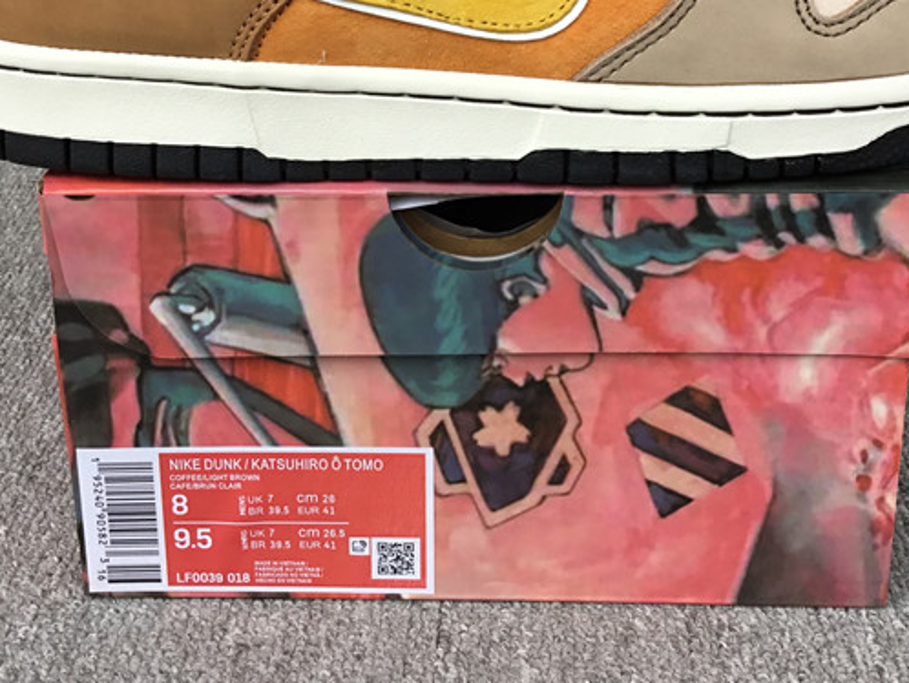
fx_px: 1471
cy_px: 116
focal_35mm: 56
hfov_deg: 34.3
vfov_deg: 25.6
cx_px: 498
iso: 32
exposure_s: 1/50
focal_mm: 3.3
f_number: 2.4
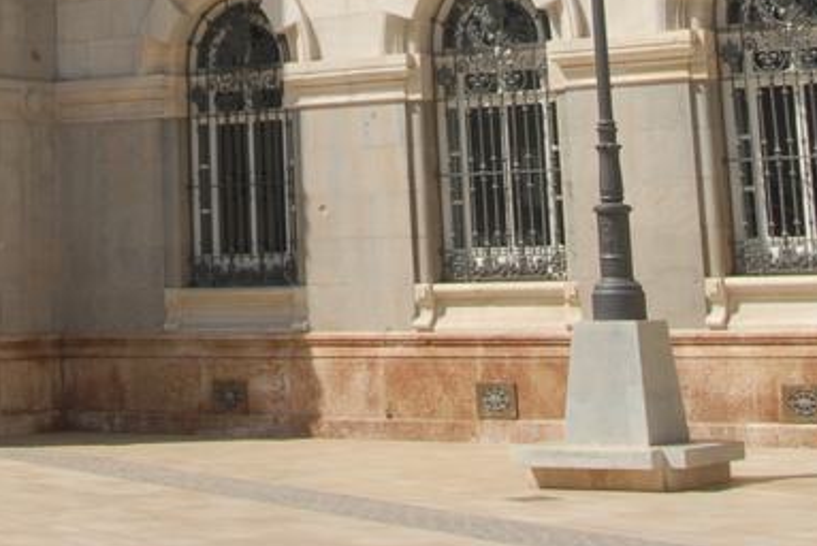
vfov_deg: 12.3
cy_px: -499
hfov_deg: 19.9
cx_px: 58
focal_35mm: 100
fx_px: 2270
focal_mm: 17
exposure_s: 1/250
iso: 100
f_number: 8
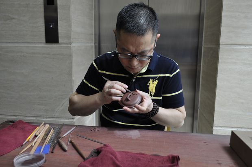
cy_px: 84
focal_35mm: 33
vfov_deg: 39.9
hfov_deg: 57.3
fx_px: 231
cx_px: 126
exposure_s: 1/80
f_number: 4.5
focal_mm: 22
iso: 400
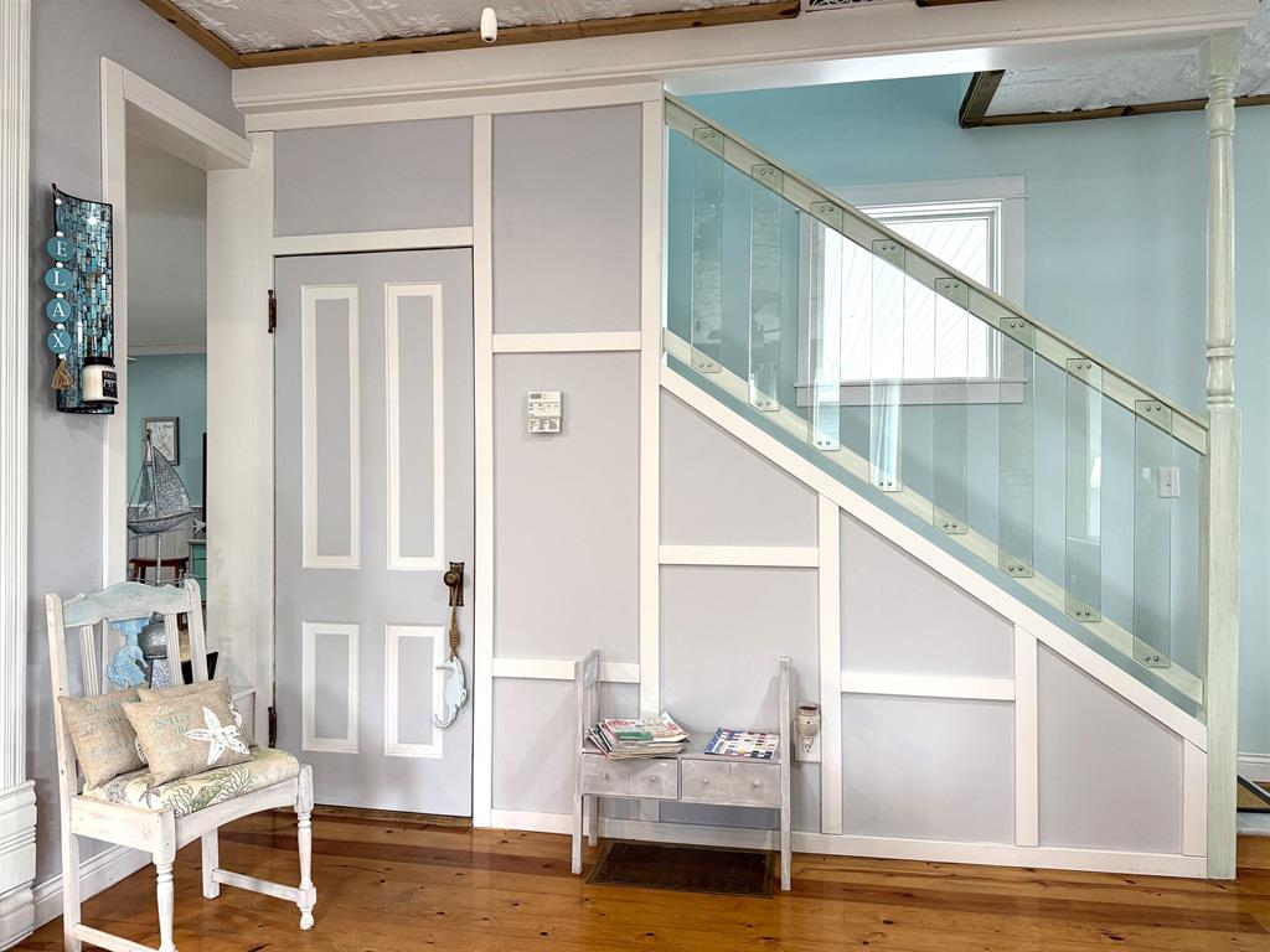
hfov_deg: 71.6
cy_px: 476
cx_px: 635
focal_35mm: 24
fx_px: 881
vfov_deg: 56.8
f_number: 1.78
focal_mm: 6.76
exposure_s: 1/120
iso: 250
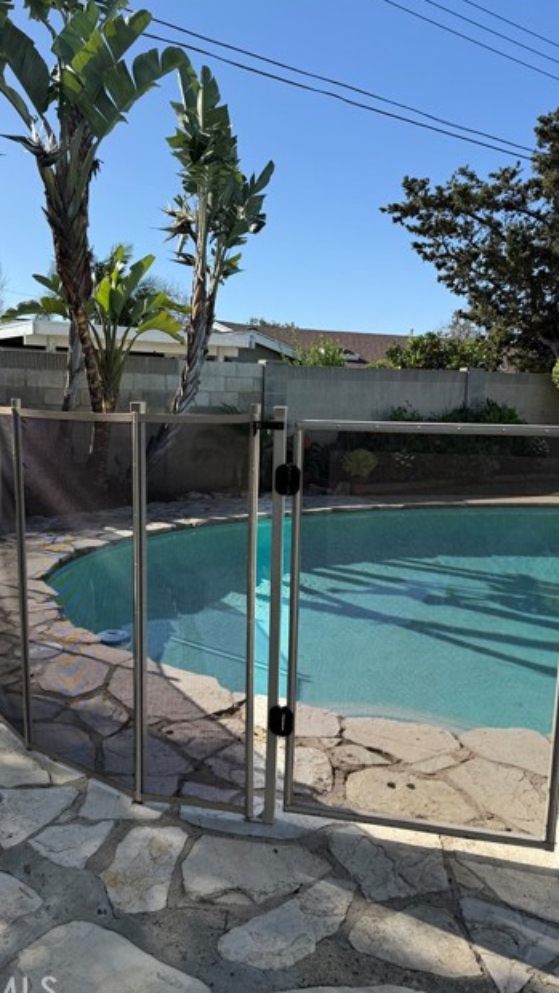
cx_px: 211
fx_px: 711
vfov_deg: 69.8
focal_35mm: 27
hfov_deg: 42.6
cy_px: 501
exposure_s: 1/3279
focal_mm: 6.76
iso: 80
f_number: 1.78
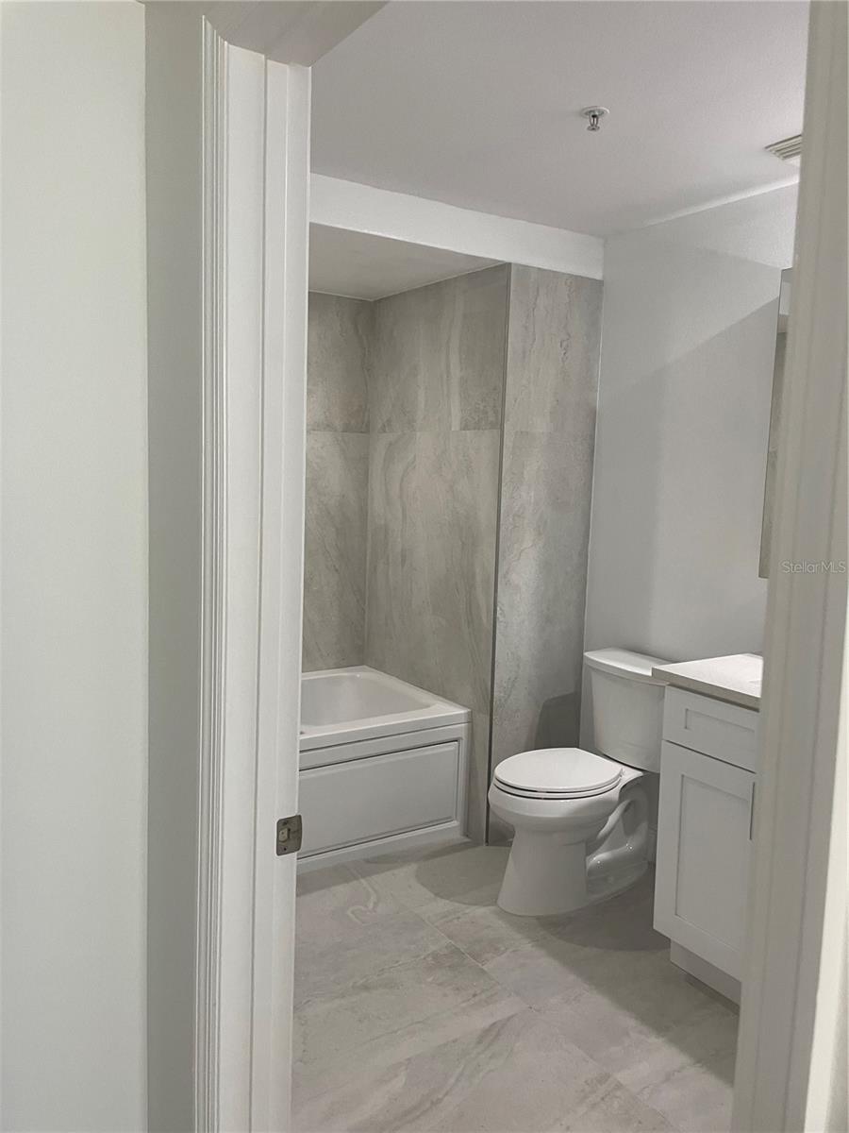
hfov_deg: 53.1
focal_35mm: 26
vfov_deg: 67.3
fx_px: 850
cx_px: 424
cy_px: 566
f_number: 1.6
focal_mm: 4.2
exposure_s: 1/60
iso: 100
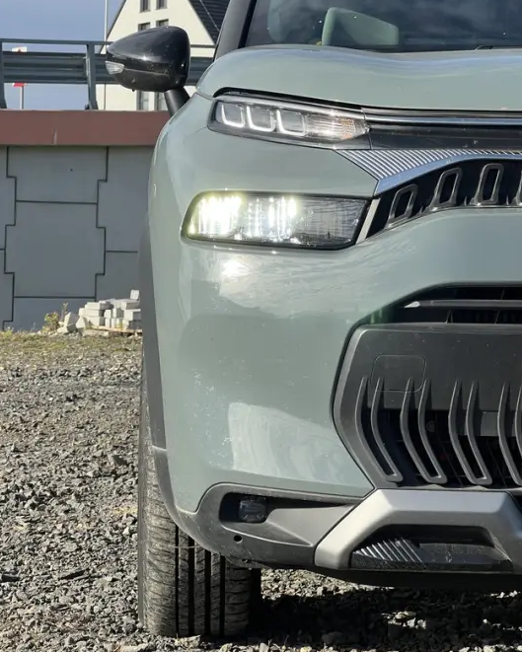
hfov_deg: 15.9
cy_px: 253
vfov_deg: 19.7
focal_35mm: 97
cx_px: 312
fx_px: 1873
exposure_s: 1/536
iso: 32
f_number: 2.8
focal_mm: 9
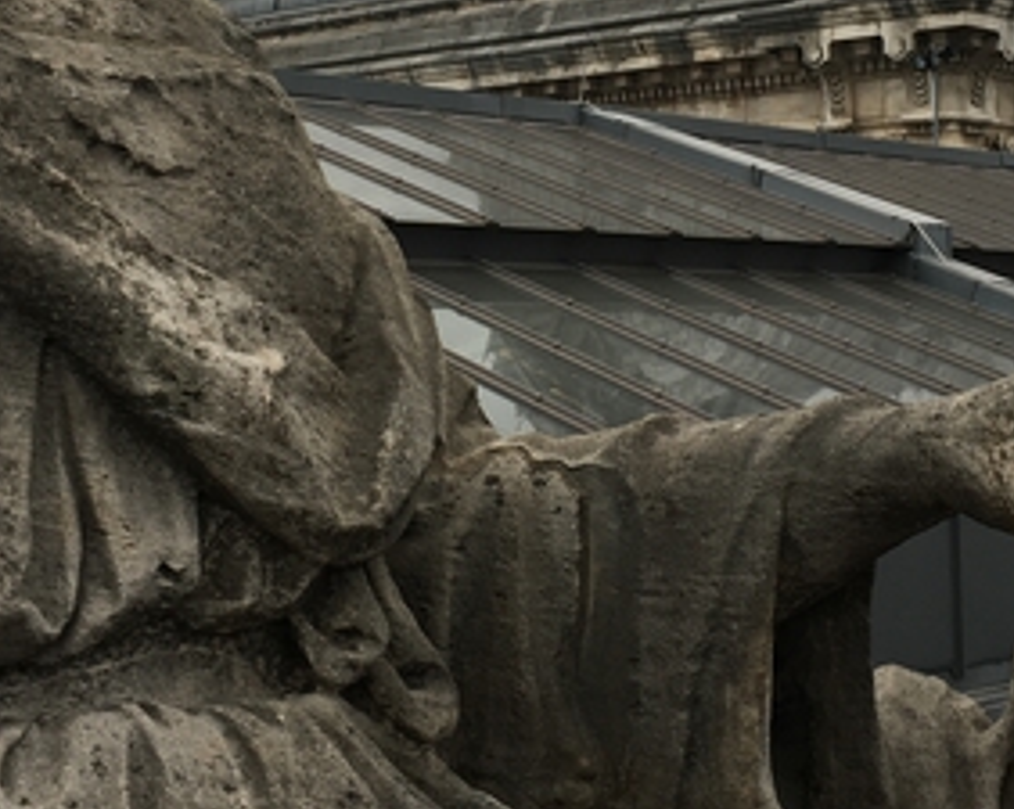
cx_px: 557
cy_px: 160
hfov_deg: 28.3
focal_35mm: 67
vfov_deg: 22.5
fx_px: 2009
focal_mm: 4.15
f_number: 2.2
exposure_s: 1/100
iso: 25
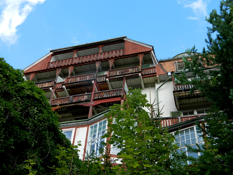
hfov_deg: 40.4
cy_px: 88
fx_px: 316
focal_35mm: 47
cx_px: 110
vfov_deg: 30.9
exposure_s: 1/250
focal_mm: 7.3
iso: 80
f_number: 3.5
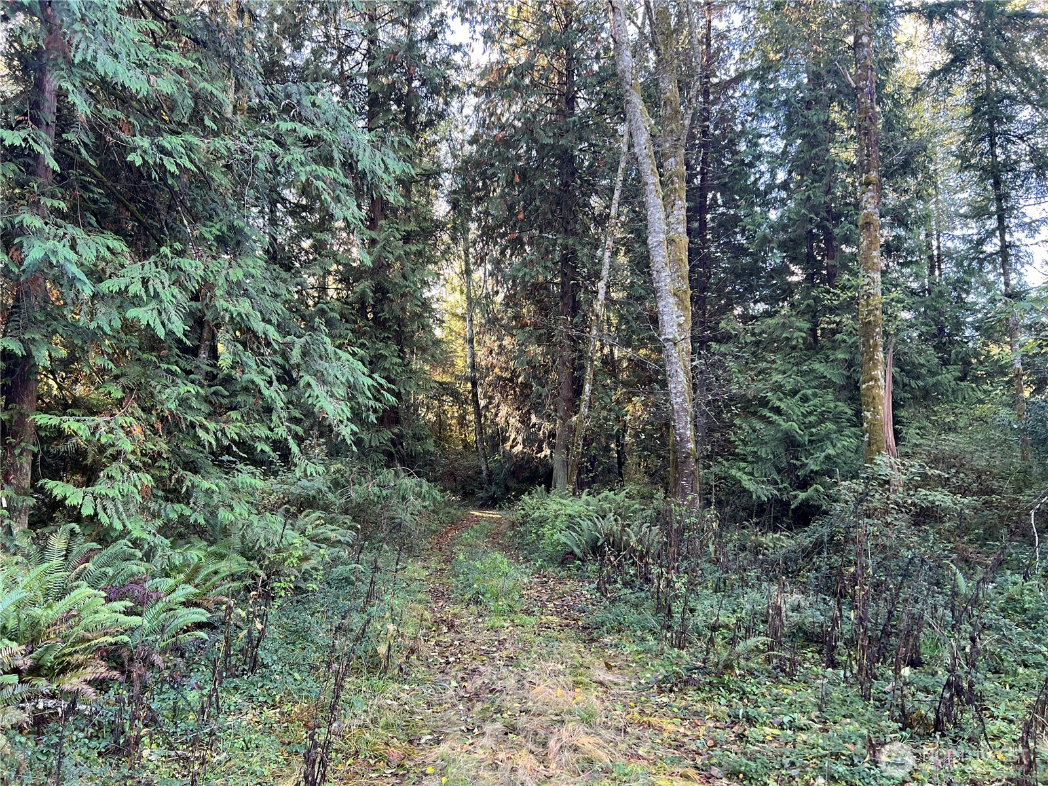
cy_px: 393
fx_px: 787
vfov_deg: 53.1
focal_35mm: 26
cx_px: 524
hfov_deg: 67.3
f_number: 1.5
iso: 125
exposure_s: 1/102
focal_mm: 5.7
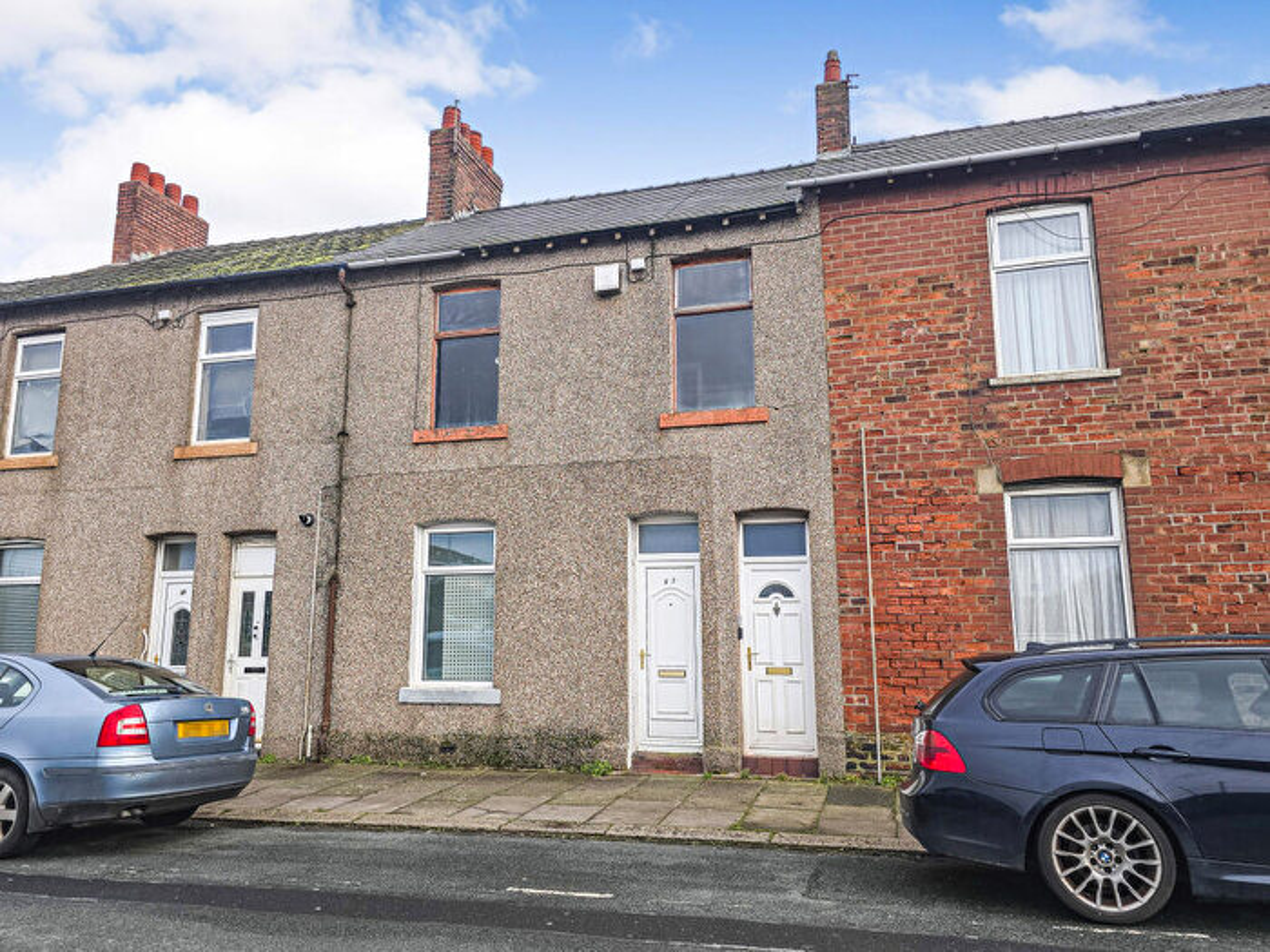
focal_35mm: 23
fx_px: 844
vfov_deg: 58.9
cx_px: 635
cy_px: 476
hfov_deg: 73.9
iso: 12
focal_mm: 6.3
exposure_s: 1/250
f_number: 1.7
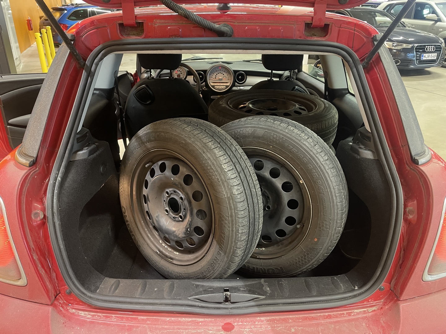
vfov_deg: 53.1
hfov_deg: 67.3
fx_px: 335
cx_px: 223
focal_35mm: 26
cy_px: 167
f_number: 1.6
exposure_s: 1/40
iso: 500
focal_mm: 4.2
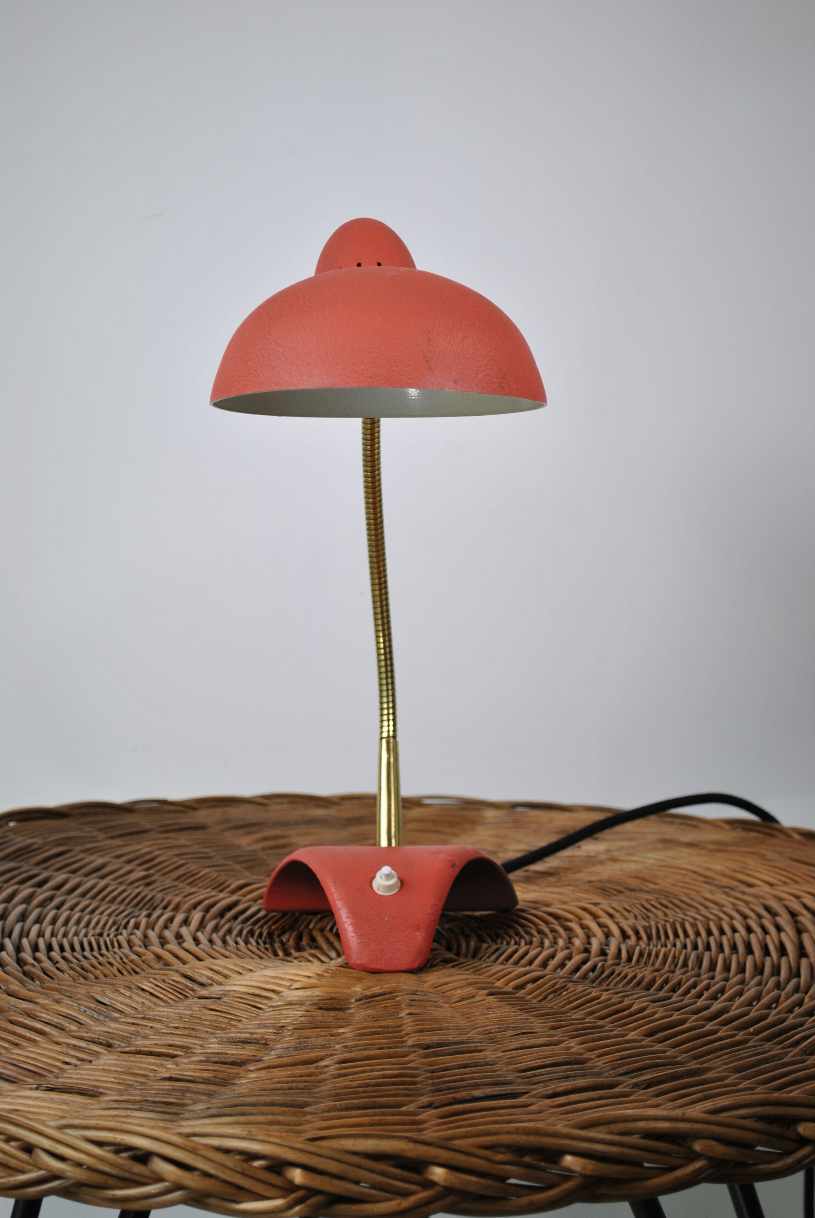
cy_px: 609
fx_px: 2235
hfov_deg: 20.7
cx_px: 408
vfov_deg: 30.5
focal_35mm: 66
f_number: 5.3
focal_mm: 44
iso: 100
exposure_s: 1/80
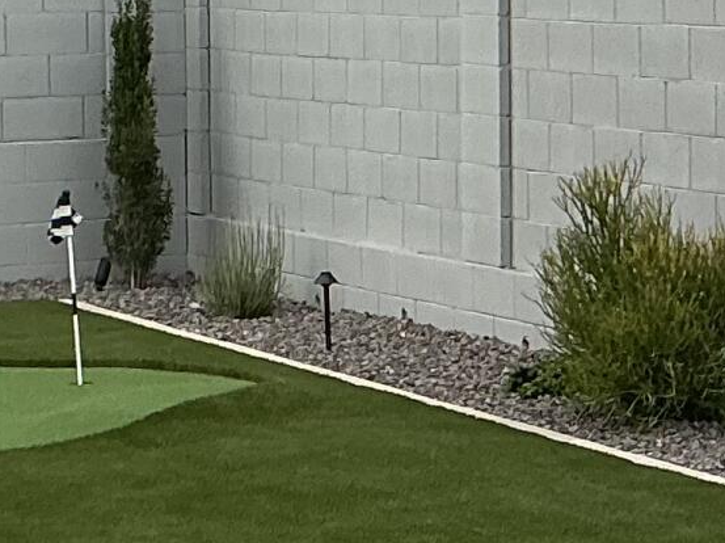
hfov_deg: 12.5
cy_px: 56
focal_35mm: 152
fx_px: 3181
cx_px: 977
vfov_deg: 9.7
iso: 25
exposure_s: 1/262
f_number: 1.8
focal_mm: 3
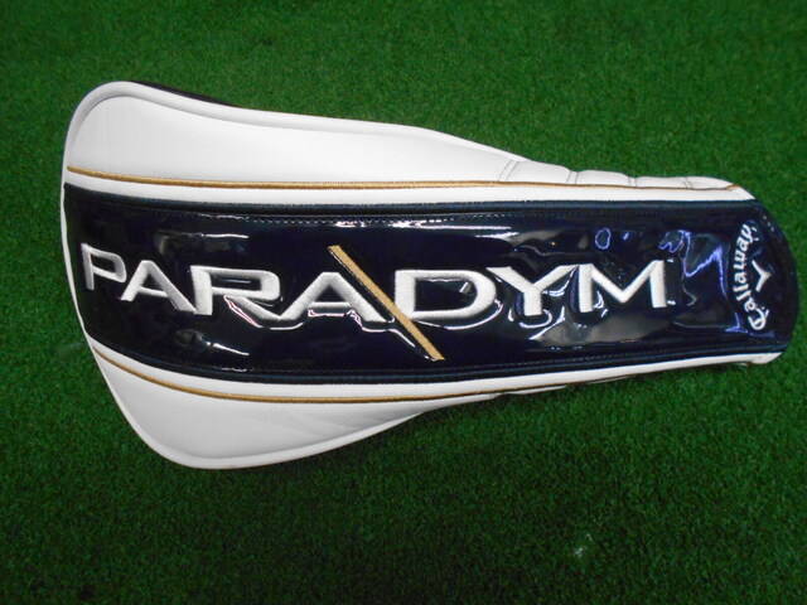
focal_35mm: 26
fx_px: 606
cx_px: 404
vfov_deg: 53.1
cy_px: 302
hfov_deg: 67.3
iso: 800
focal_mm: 4.6
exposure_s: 1/125
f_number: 3.2
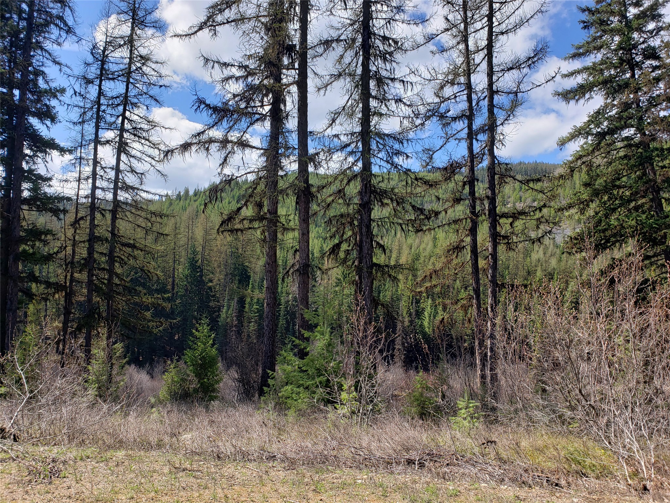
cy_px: 252
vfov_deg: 53.1
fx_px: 503
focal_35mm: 26
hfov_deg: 67.3
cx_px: 335
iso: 50
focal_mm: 4.3
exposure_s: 1/1084
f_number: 2.4
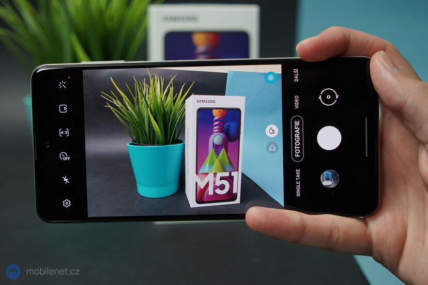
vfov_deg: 28.1
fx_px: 571
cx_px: 214
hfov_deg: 41.1
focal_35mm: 48
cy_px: 142
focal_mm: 48
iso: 1000
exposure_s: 1/160
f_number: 5.6
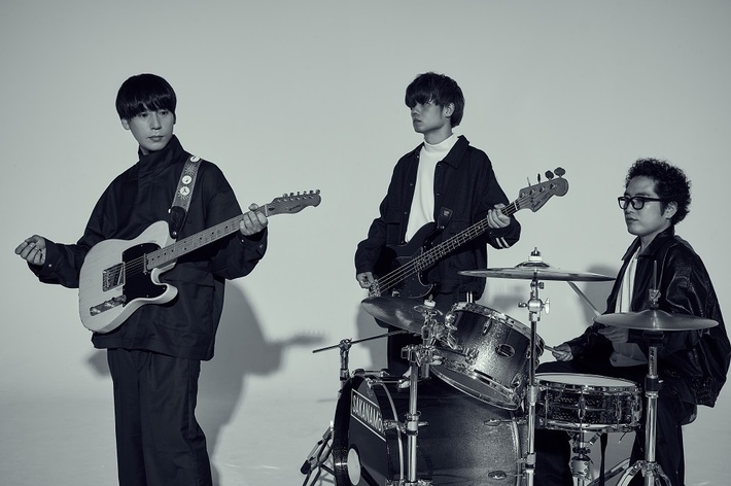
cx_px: 366
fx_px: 811
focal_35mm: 40
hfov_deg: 48.5
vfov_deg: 33.3
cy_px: 243
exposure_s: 1/125
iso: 200
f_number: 14
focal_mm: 40
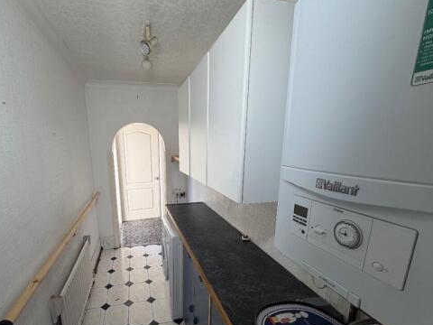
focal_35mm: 17
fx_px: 213
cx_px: 182
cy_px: 195
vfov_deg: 73.9
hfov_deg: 90.3
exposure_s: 1/96
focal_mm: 2.22
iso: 40
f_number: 2.2
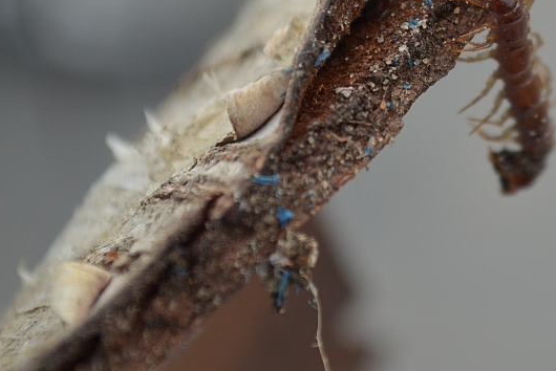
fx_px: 2456
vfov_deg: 8.6
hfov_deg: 12.8
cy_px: 25
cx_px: 516
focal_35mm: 159
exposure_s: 1/640
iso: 400
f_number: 5.6
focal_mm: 55
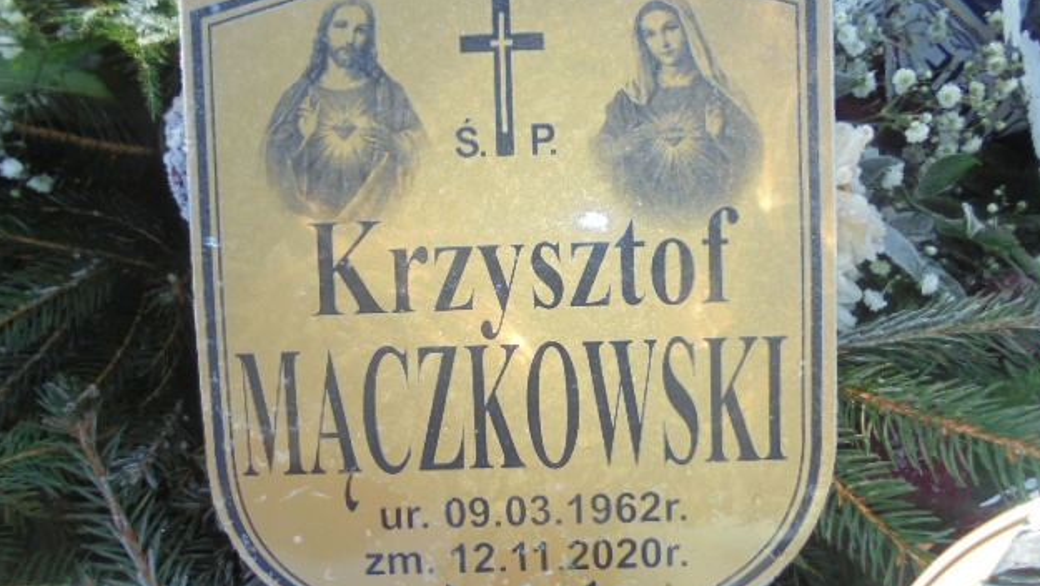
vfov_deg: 40.2
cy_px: 310
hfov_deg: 66.1
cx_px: 519
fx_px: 800
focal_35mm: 29
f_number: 3.5
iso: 100
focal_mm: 4.6
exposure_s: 1/160
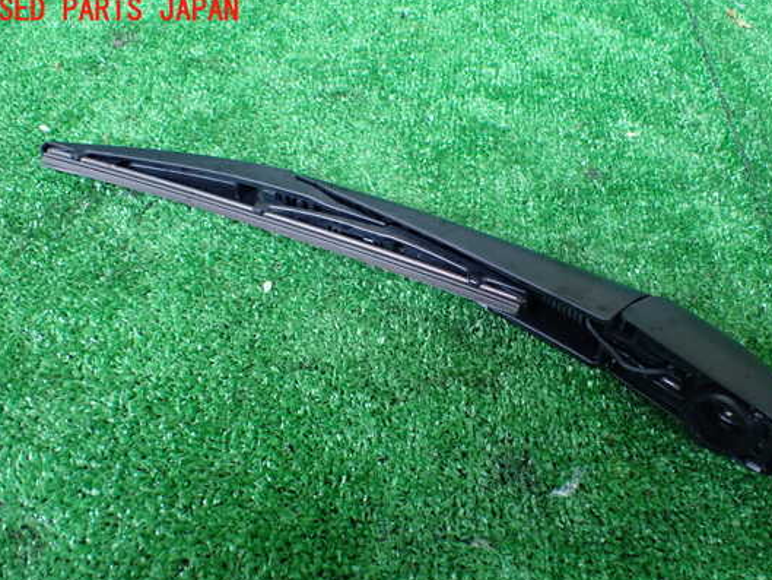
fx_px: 758
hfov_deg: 53.9
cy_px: 321
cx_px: 412
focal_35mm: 34
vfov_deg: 41.8
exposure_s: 1/40
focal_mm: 5.4
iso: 800
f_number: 2.3
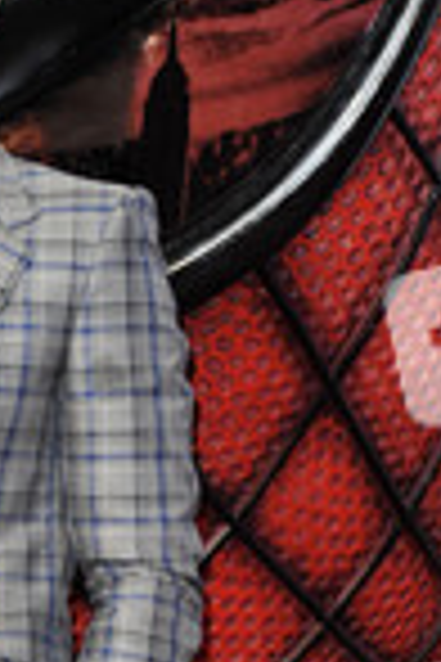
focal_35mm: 368
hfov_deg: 3.7
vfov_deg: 5.6
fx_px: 6761
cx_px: -153
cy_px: 545
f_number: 5.6
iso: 640
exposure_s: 1/160
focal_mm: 135
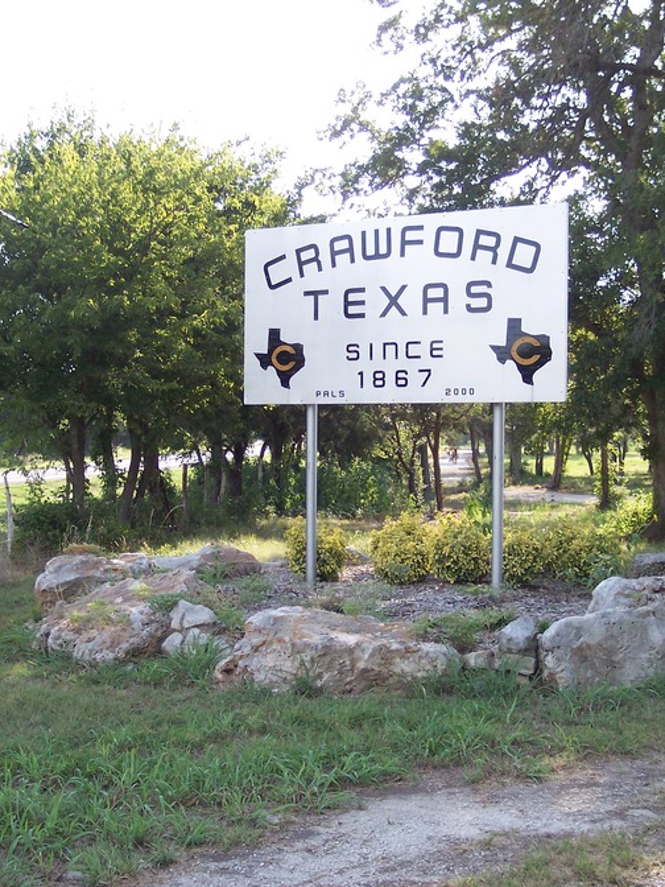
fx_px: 1306
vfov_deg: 37.5
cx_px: 404
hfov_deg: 28.5
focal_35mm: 51
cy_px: 442
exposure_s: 1/500
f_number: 2.8
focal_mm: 8
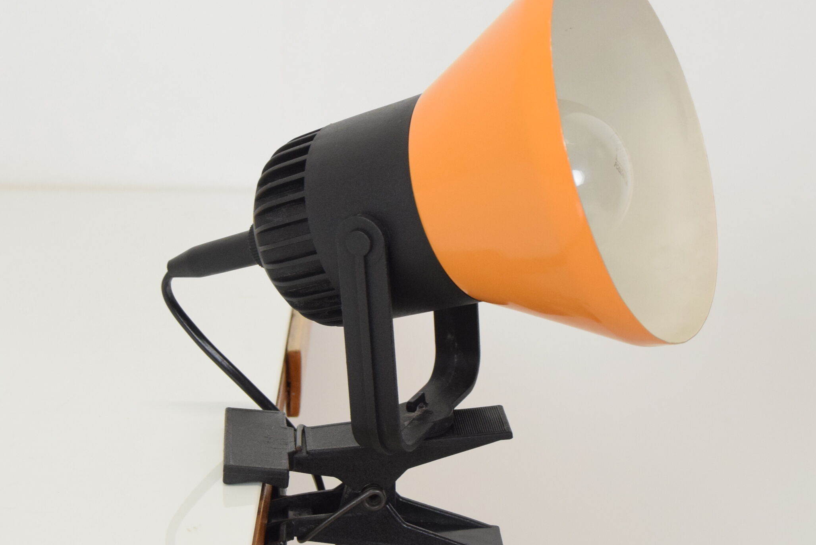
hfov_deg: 24.5
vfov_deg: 16.5
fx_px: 1882
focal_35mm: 83
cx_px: 438
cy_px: 265
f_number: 6.3
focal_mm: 38
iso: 1600
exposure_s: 1/160
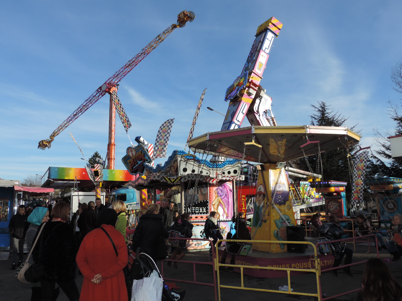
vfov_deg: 42.9
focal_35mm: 33
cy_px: 150
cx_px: 201
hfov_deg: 55.4
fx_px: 383
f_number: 3.2
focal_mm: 5.8
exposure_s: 1/1600
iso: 160
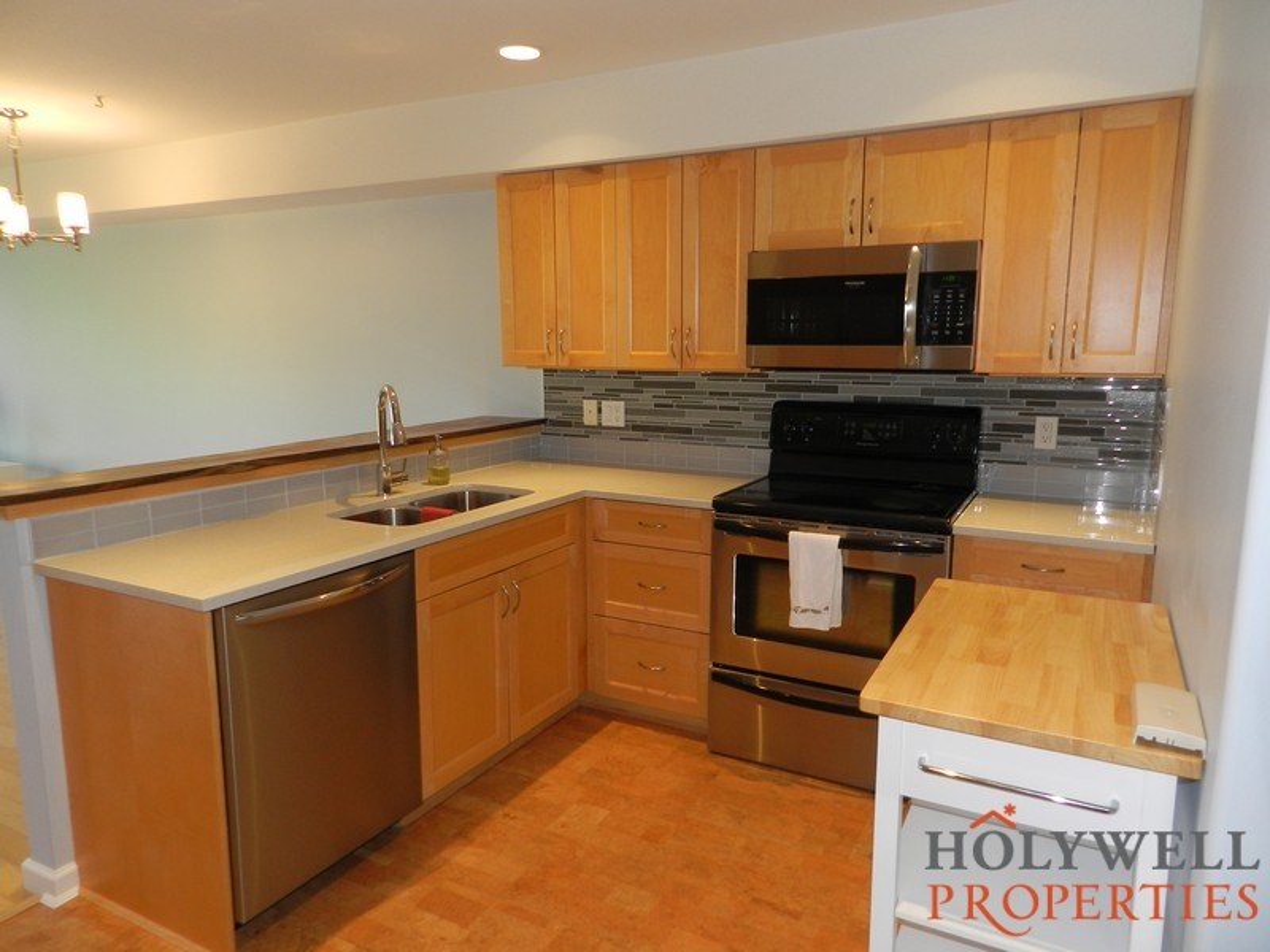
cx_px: 635
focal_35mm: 23
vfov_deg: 58.9
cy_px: 476
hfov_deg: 73.9
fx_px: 844
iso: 200
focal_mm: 4
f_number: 3.4
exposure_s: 1/30
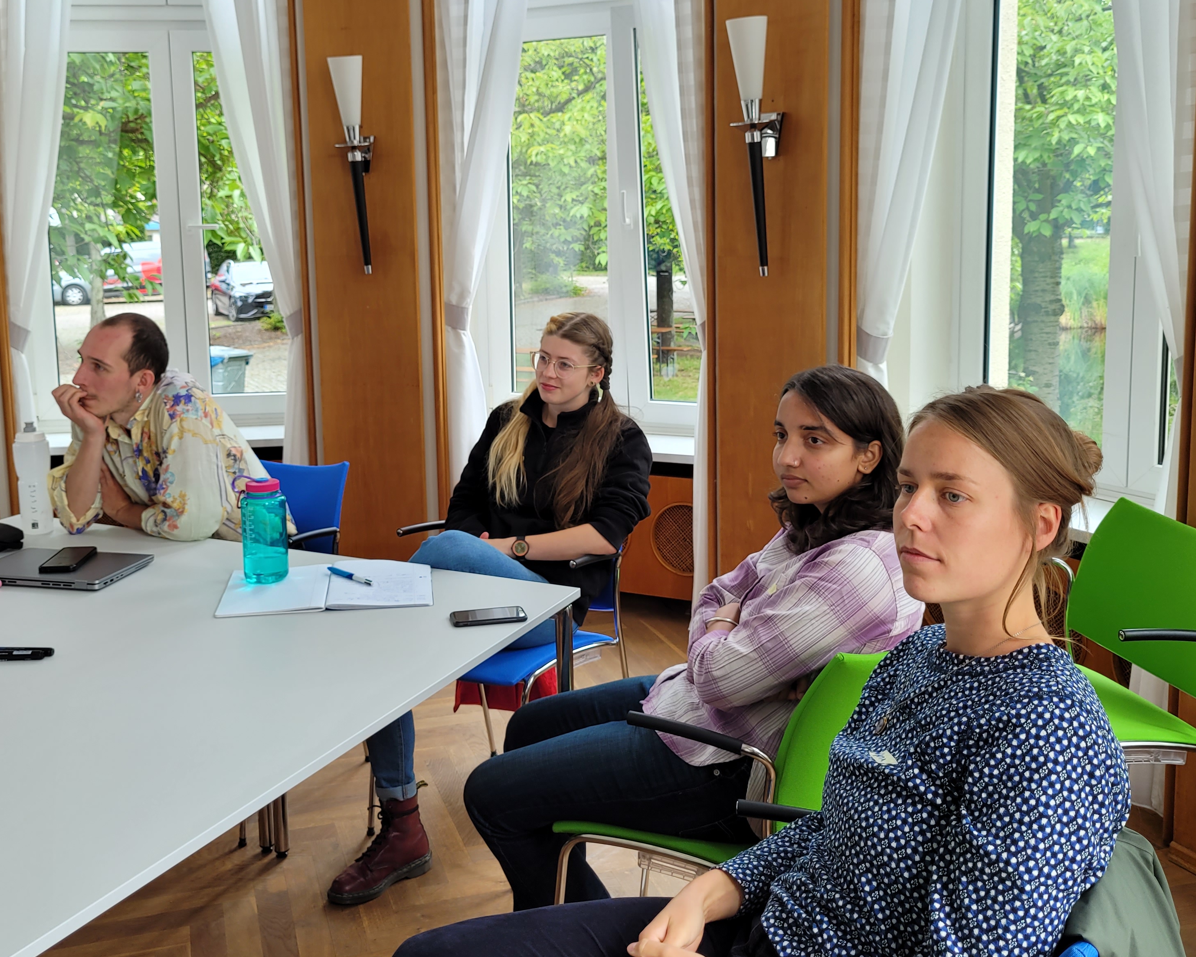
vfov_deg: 42.1
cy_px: 399
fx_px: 1239
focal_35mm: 35
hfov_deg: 51.5
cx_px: 547
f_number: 1.8
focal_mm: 5.4
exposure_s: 1/100
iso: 50
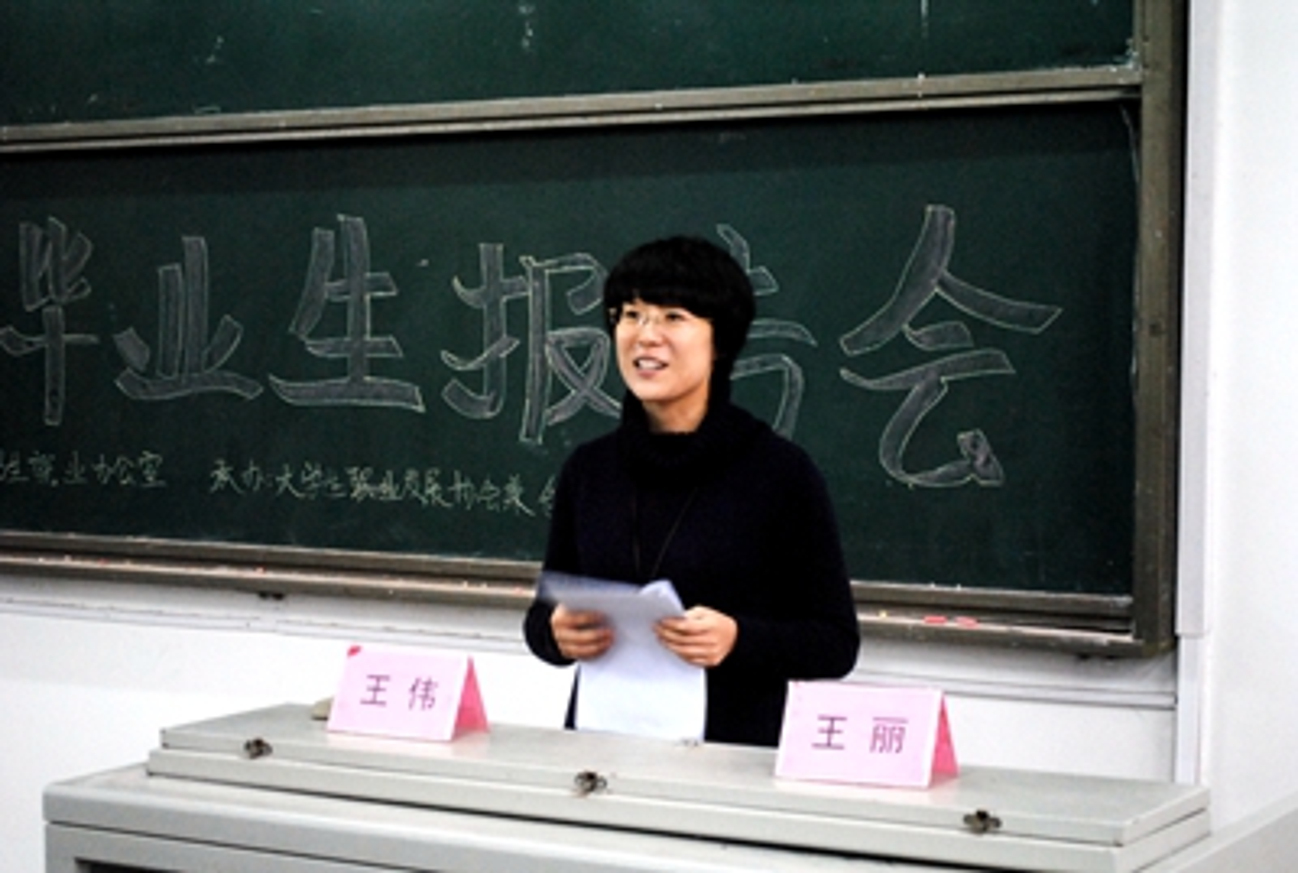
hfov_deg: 26.9
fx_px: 2711
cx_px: 649
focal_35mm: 75
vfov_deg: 18.3
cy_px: 436
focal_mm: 50
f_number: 5.6
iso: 1400
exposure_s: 1/30
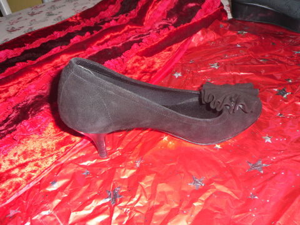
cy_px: 112
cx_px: 150
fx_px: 243
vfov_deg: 49.7
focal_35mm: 28
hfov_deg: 63.4
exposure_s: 1/45
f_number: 3.4
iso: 80
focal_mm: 5.1
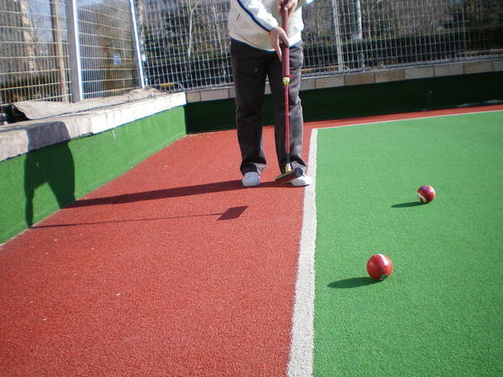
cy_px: 200
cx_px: 266
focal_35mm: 41
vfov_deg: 35.1
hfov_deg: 45.8
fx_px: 596
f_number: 3.1
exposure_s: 1/640
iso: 64
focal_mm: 6.3
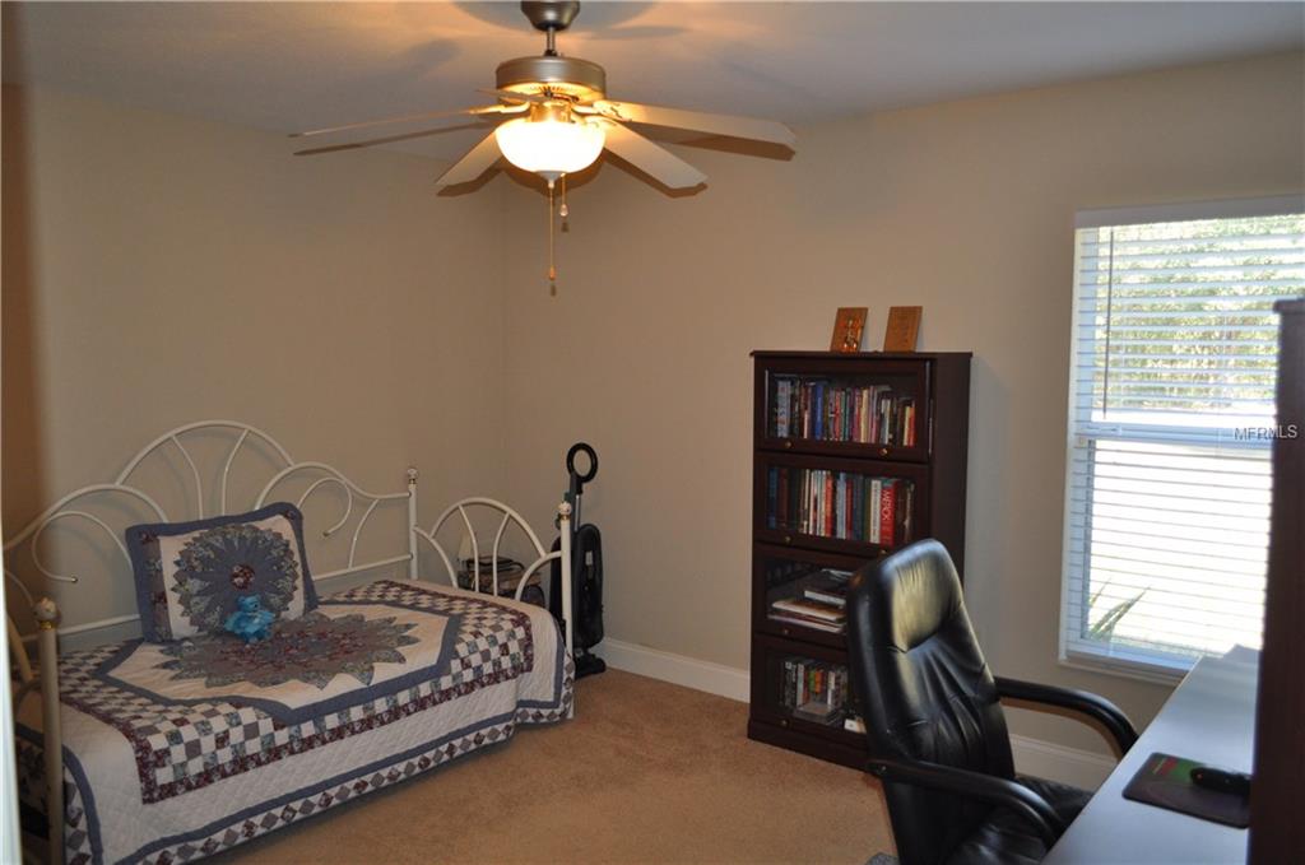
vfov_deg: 47.8
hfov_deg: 67.5
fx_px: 977
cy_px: 432
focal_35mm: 27
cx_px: 652
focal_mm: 18
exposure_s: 1/125
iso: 640
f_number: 3.5
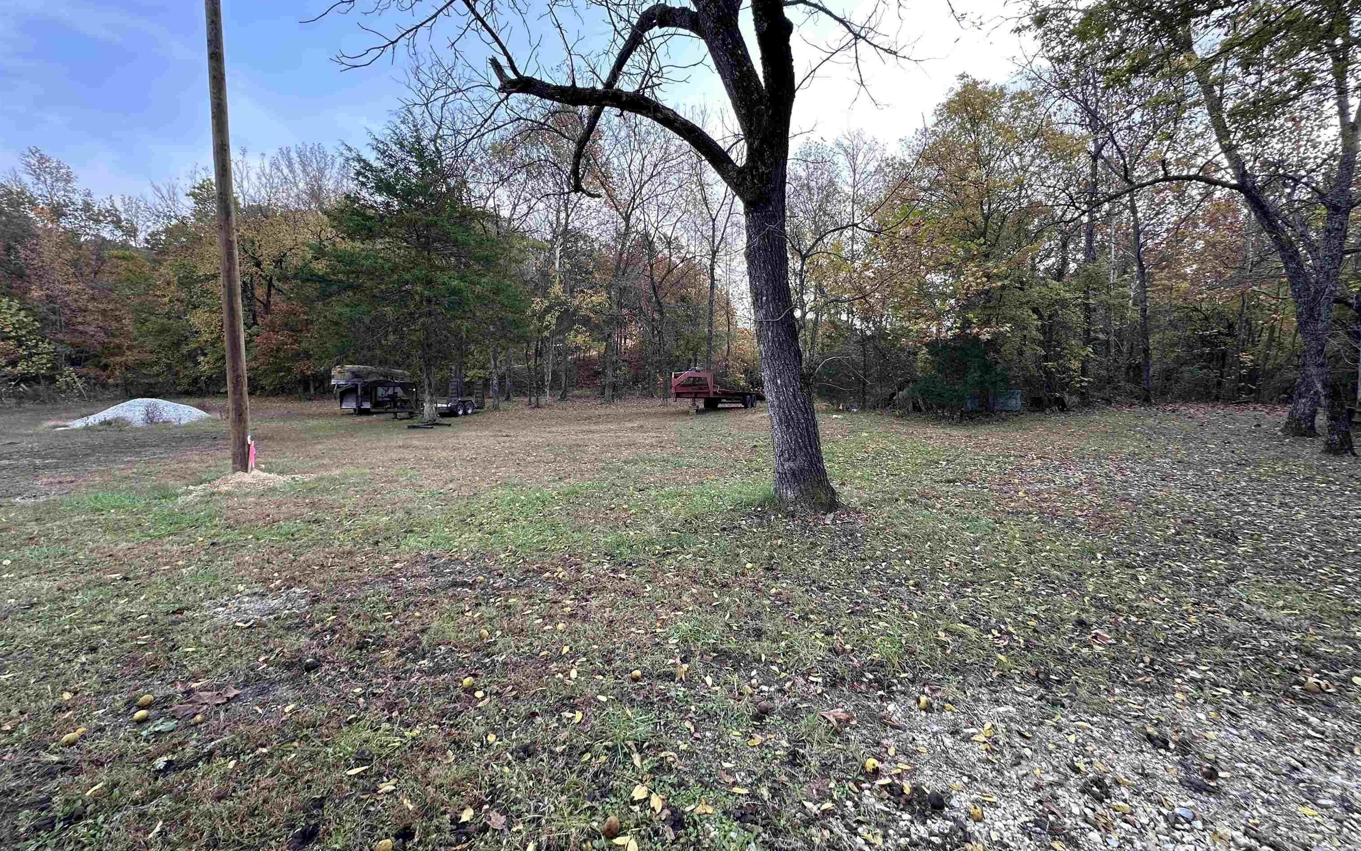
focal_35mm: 15
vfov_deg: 74.7
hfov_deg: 101.5
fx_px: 556
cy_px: 396
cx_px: 685
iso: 40
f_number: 2.2
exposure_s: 1/282
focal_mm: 2.22
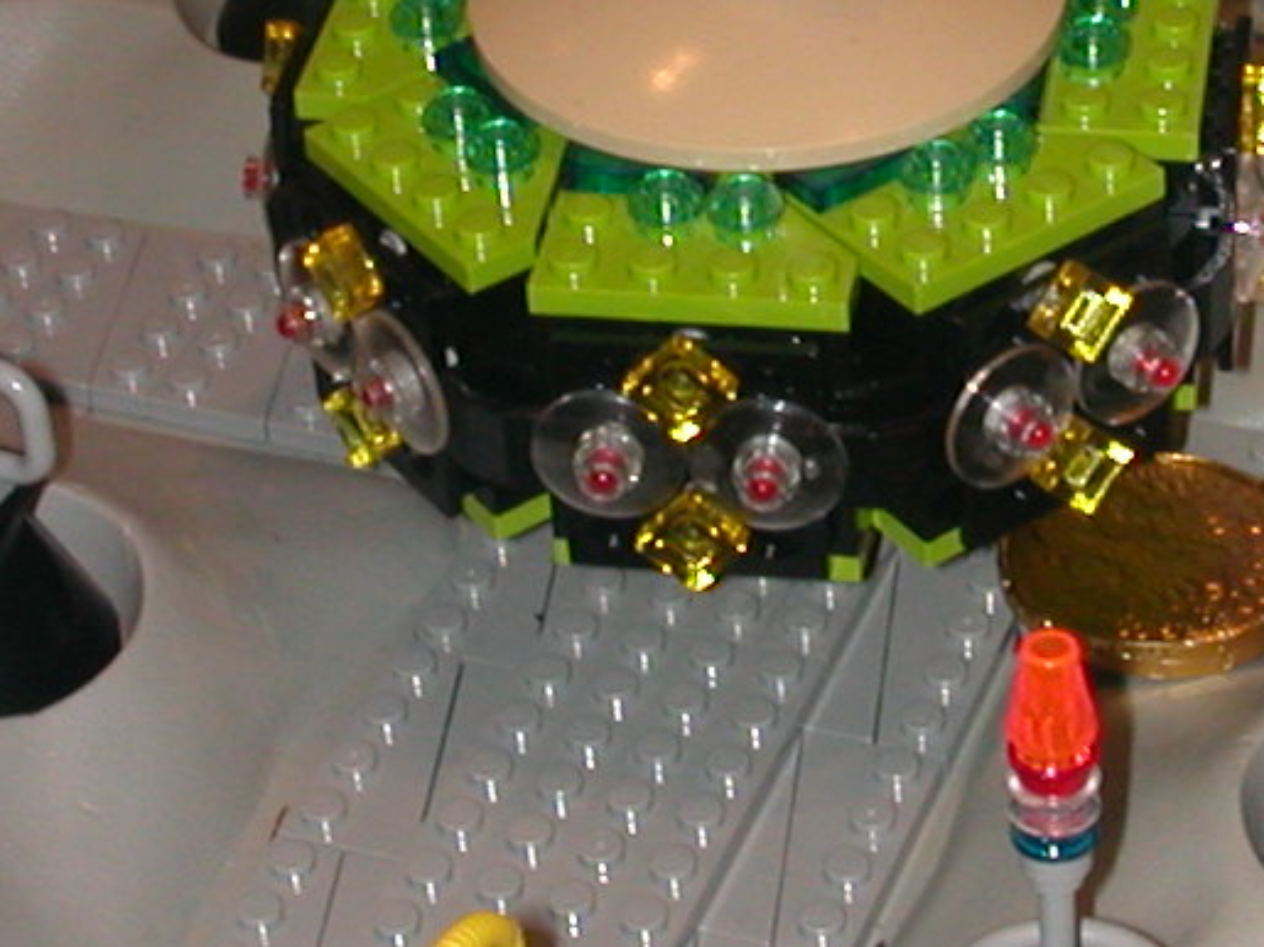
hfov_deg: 17.1
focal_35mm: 115
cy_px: 390
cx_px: 805
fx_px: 4198
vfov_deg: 12.9
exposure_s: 1/59.9
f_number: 4.5
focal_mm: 5.6
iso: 100
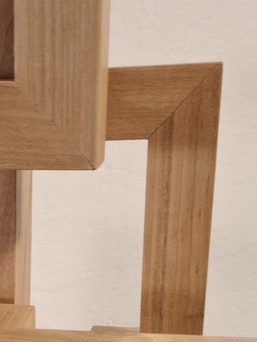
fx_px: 683
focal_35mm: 69
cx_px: -18
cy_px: 386
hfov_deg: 20.4
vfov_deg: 25.8
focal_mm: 5.54
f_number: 1.8
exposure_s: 1/50
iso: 160
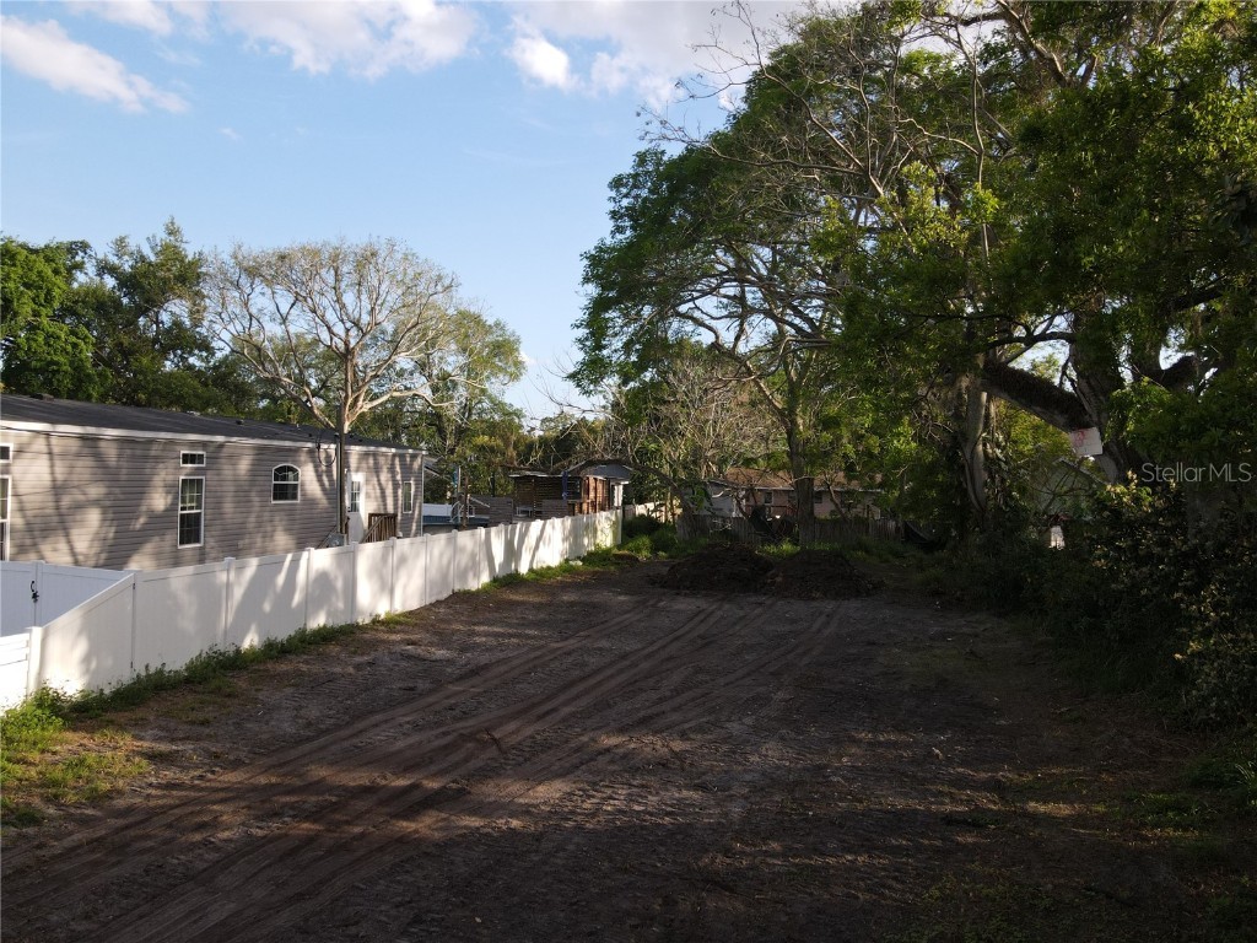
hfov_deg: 71.6
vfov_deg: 56.8
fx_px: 872
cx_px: 628
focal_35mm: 24
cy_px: 472
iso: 350
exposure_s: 1/15
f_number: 2.8
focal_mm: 4.5
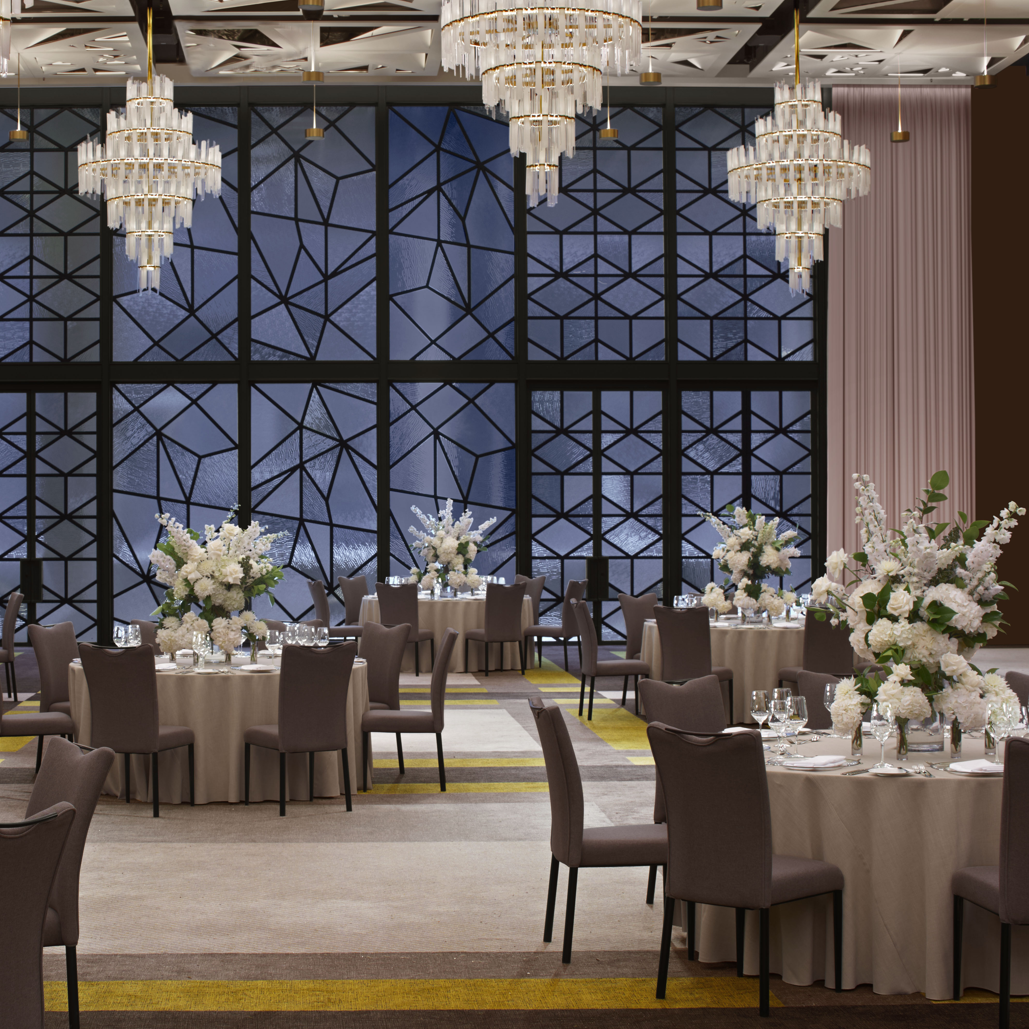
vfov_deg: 26.9
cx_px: 314
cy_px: 514
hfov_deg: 26.7
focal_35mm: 64
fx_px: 2152
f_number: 11
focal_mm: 50
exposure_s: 1/1.67
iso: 200
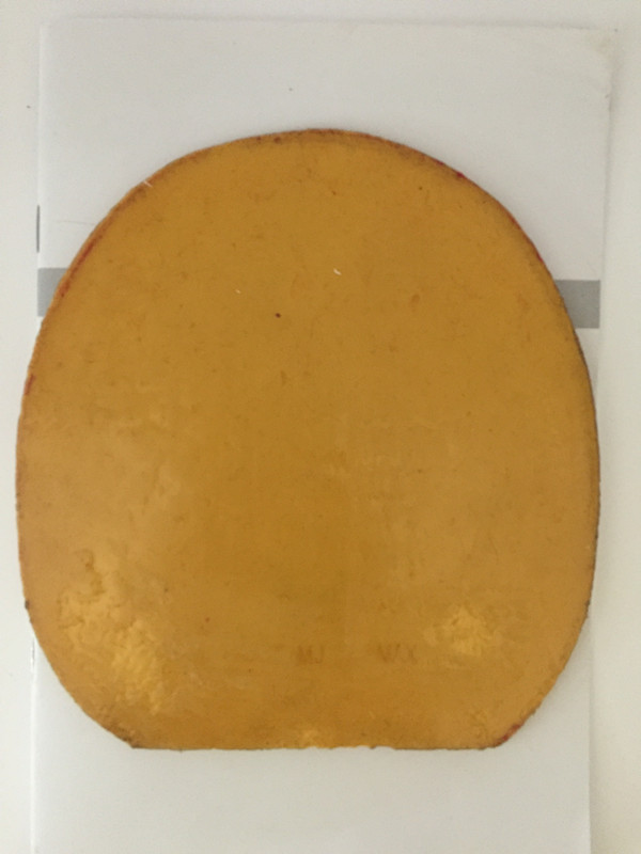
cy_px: 427
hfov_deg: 48.2
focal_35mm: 29
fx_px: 716
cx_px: 320
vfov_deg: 61.7
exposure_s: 1/15
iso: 250
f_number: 2.2
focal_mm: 4.15
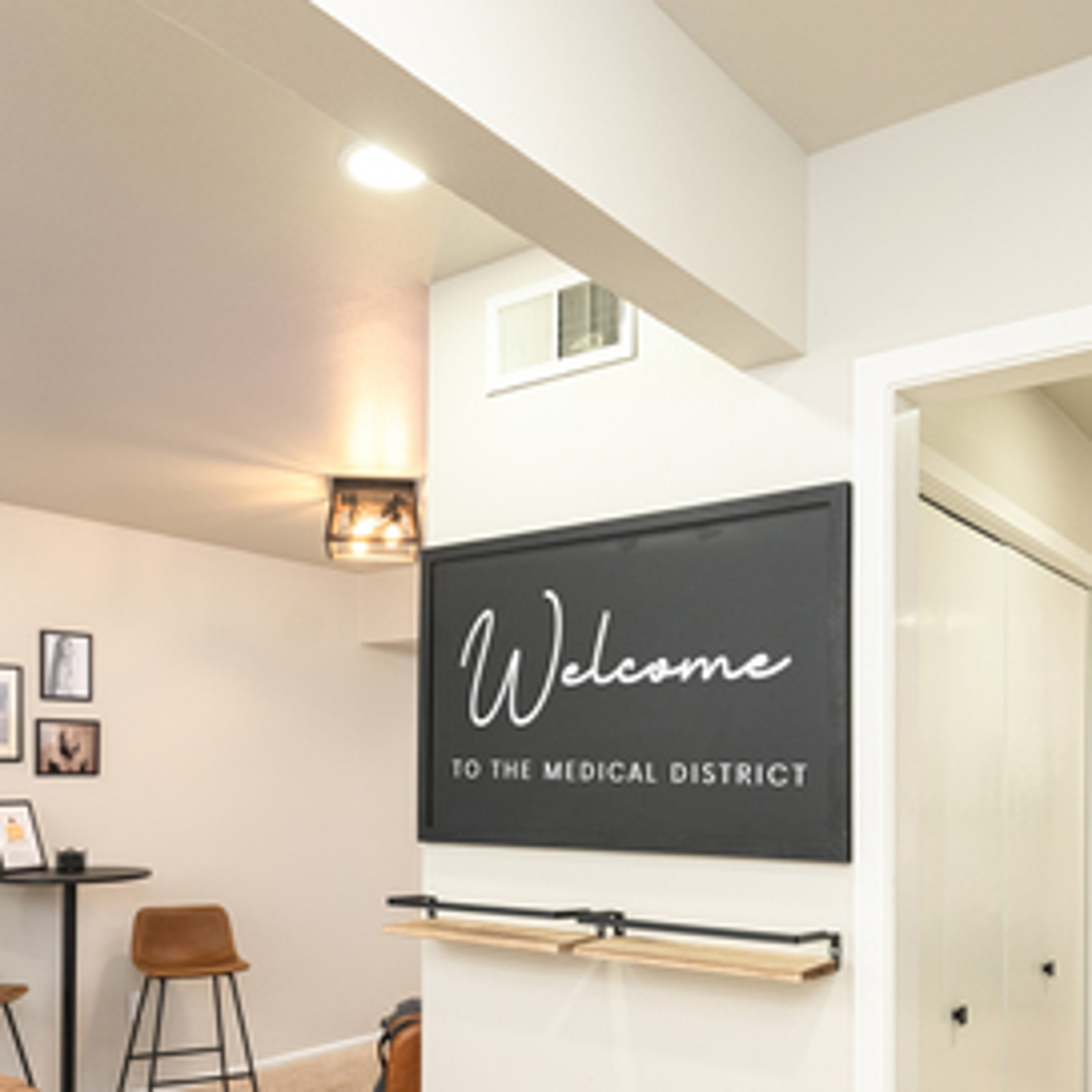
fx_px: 1142
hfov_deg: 50.9
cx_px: 466
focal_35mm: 32
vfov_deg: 49.7
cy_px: 771
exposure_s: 1/200
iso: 640
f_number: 6.3
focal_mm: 16
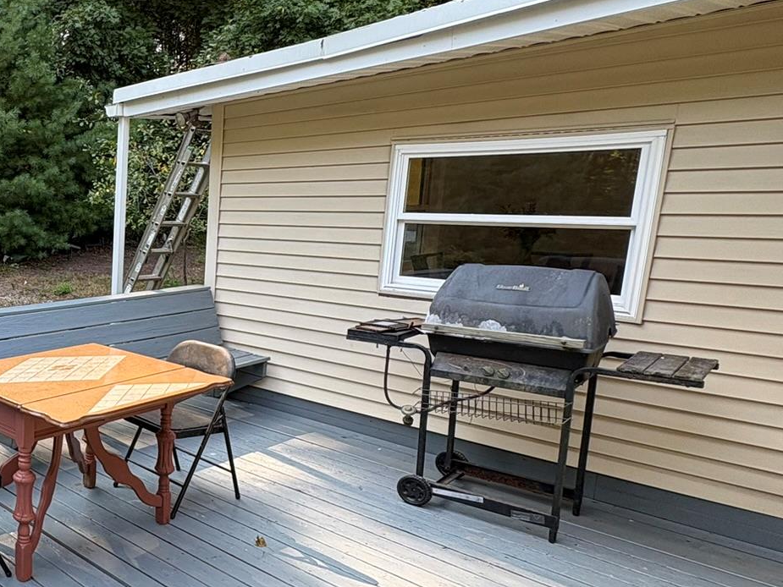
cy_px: 317
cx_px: -16
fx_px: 701
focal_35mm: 31
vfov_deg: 45.4
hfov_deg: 47.4
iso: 40
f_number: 2.2
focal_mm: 2.22
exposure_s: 1/99
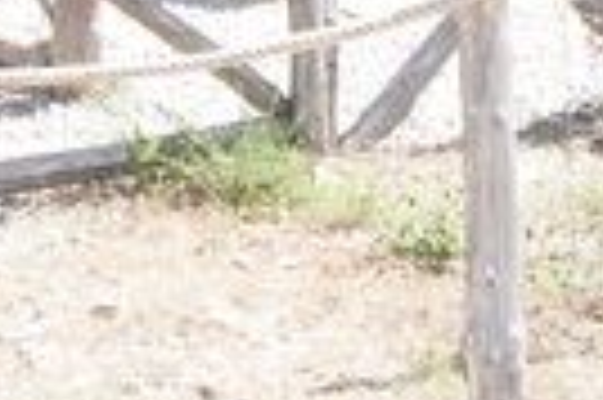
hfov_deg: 10.1
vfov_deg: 6.4
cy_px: -775
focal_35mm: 197
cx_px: -317
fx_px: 3296
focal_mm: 22
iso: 100
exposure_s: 1/100
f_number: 5.6
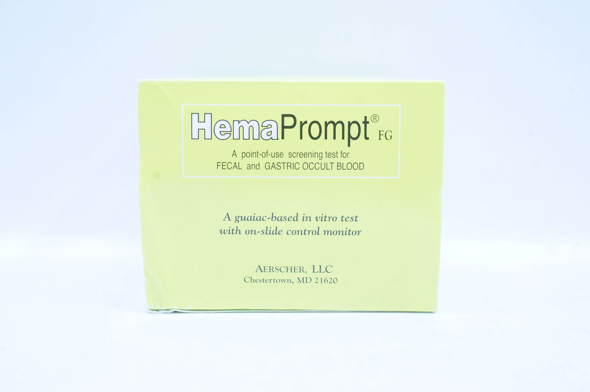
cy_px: 196
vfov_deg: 28.9
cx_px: 295
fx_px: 761
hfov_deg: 42.4
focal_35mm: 46
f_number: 13
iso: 400
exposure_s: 1/10
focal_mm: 31
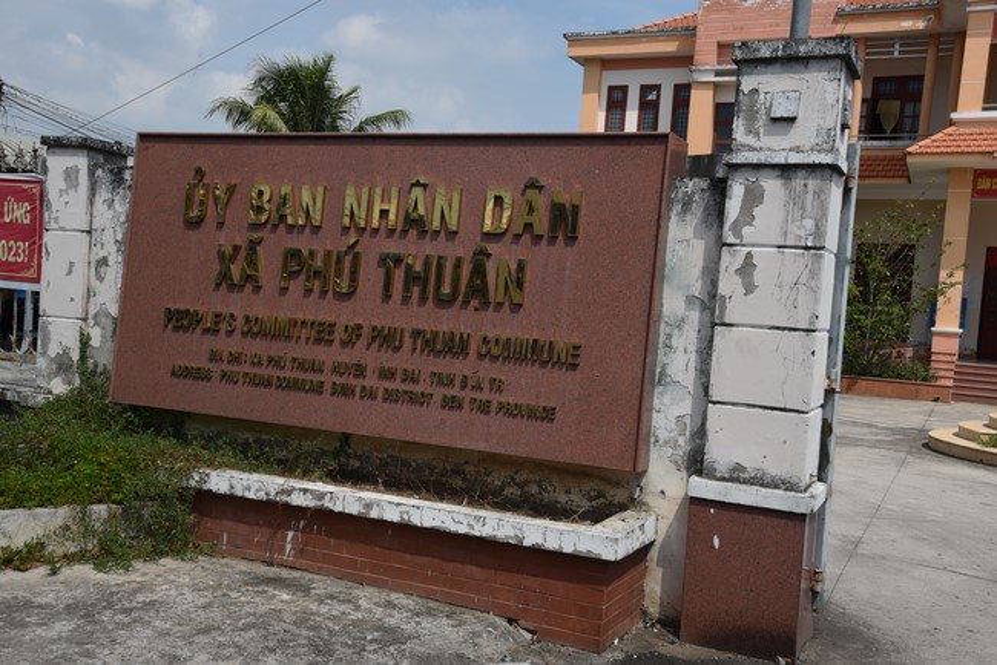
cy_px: 332
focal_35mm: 38
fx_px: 1053
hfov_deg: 50.7
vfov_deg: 35.1
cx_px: 498
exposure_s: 1/400
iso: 200
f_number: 10
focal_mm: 38
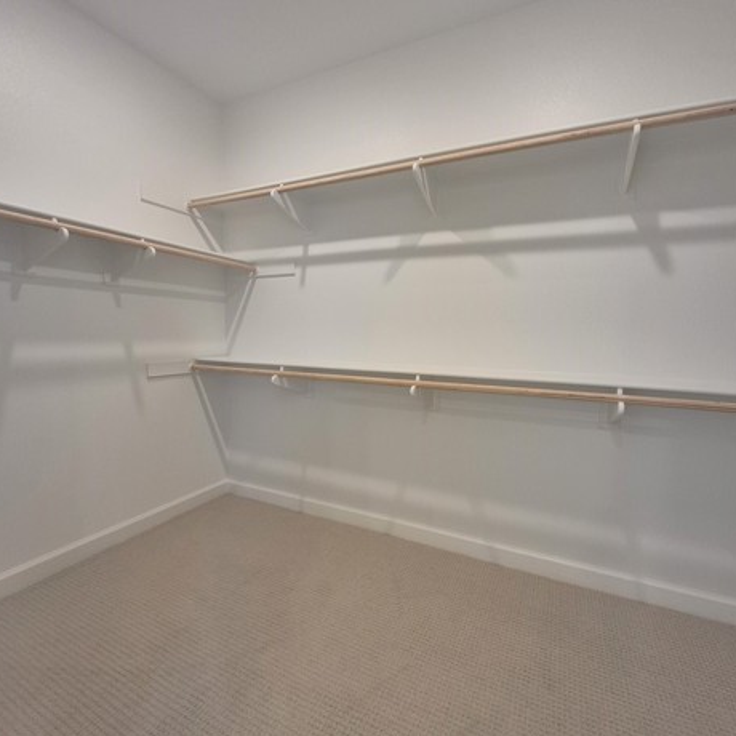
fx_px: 385
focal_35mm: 16
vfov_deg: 87.4
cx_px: 362
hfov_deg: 87.4
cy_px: 371
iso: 160
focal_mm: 1.74
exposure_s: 1/60
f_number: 2.2
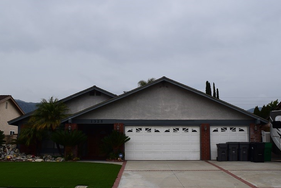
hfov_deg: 45.8
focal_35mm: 43
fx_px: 333
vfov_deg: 31.4
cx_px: 133
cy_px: 103
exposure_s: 1/200
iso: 400
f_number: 10
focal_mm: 23
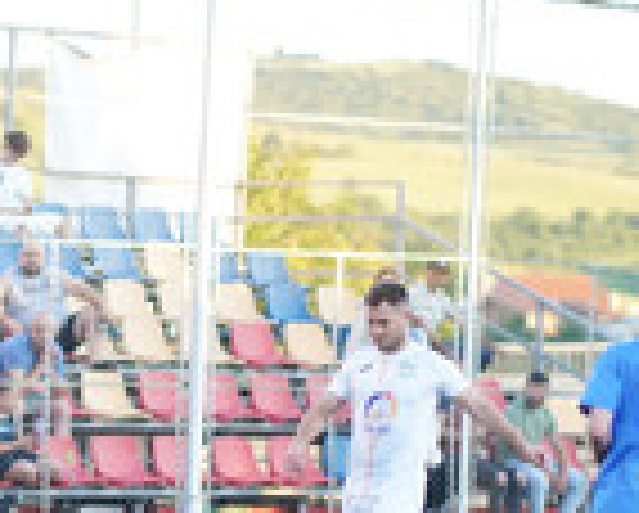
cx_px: 112
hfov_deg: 6.9
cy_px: 448
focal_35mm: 281
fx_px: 5322
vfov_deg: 5.5
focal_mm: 85
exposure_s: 1/1250
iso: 800
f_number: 1.8
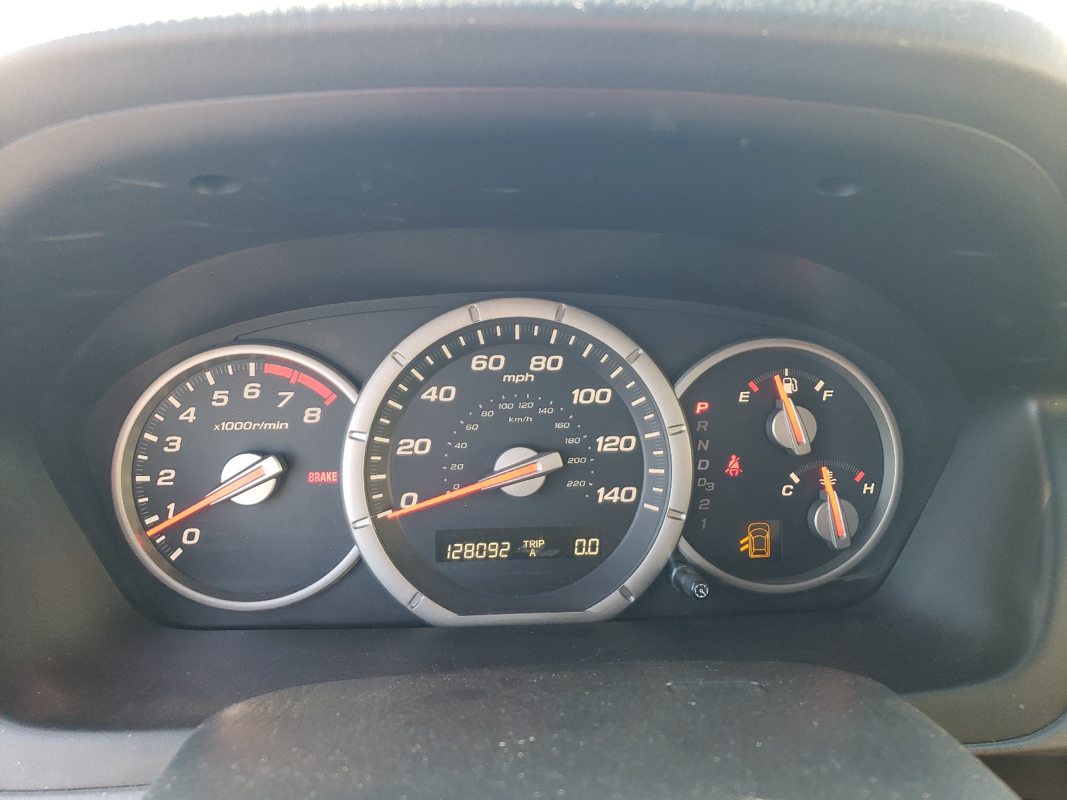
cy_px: 400
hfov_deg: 67.3
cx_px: 534
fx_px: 801
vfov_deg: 53.1
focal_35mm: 26
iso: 97
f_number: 1.5
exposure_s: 1/100
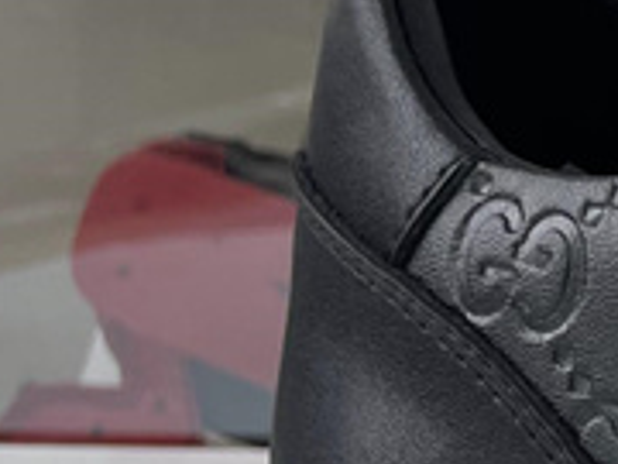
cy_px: 464
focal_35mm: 173
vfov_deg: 8.5
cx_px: 1816
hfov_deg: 9.3
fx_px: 3089
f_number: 1.6
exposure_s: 1/163
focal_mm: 4.2
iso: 32
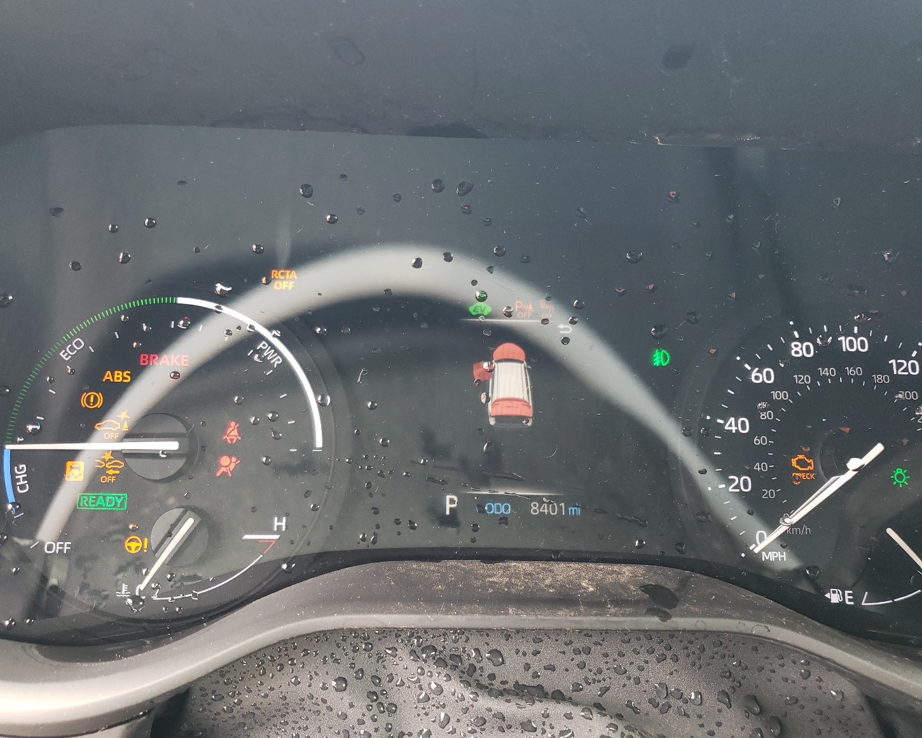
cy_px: 372
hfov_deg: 62.1
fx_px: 764
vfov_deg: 51.5
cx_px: 420
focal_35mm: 28
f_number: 1.5
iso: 93
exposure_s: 1/60.2
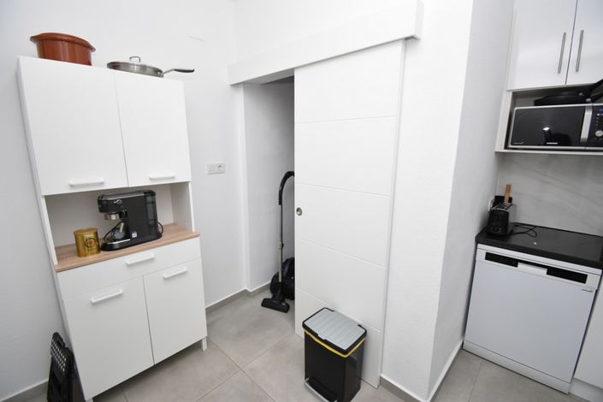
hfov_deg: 100.4
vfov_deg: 77.3
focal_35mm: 15
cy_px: 201
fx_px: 251
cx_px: 302
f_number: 4.5
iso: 800
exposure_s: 1/200
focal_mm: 10
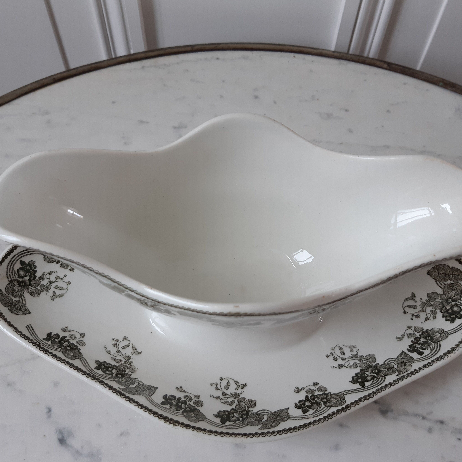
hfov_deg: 51.0
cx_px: 211
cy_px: 231
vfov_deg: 51.1
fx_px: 483
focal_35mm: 32
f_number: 1.7
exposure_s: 1/60
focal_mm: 3.92
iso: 80
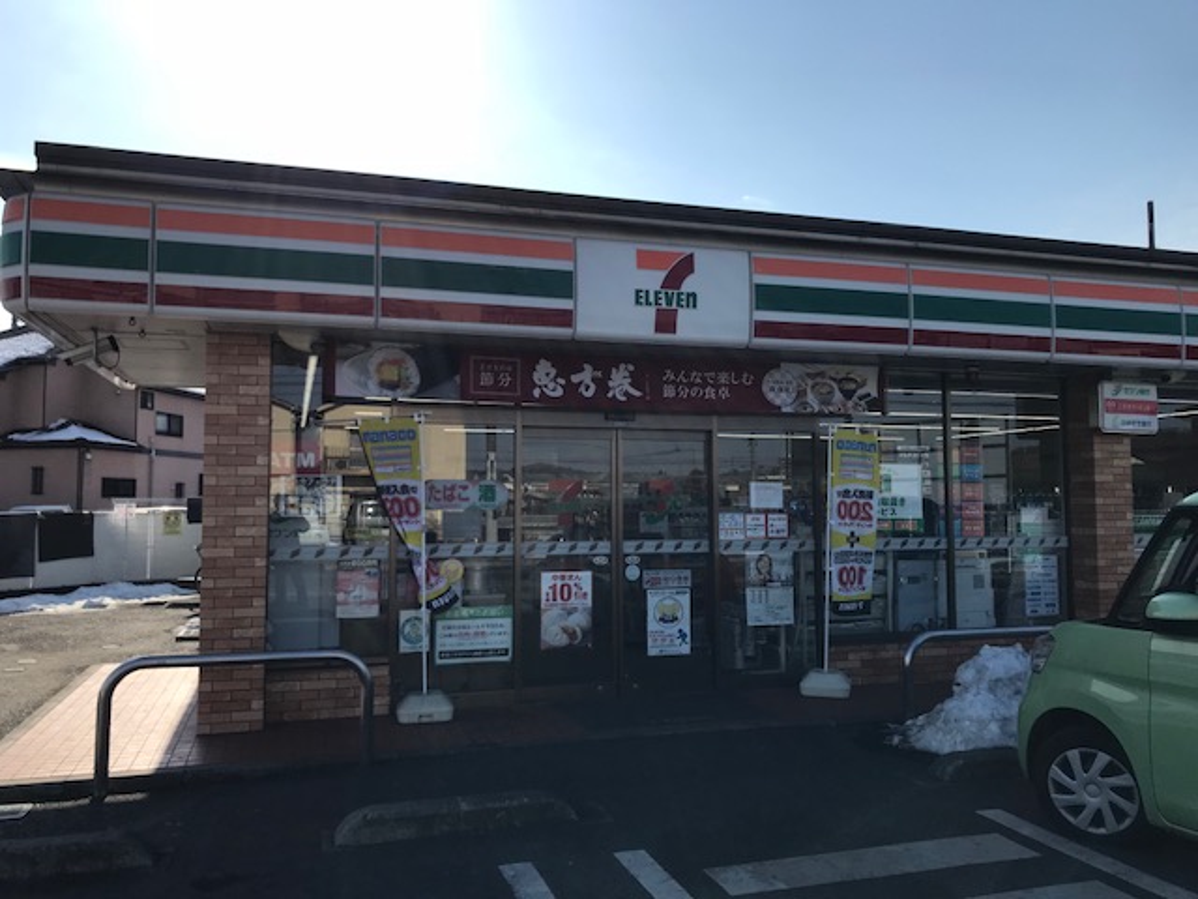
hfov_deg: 63.4
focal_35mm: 28
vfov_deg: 49.7
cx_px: 599
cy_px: 450
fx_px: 969
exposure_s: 1/3300
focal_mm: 3.99
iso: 20
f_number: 1.8
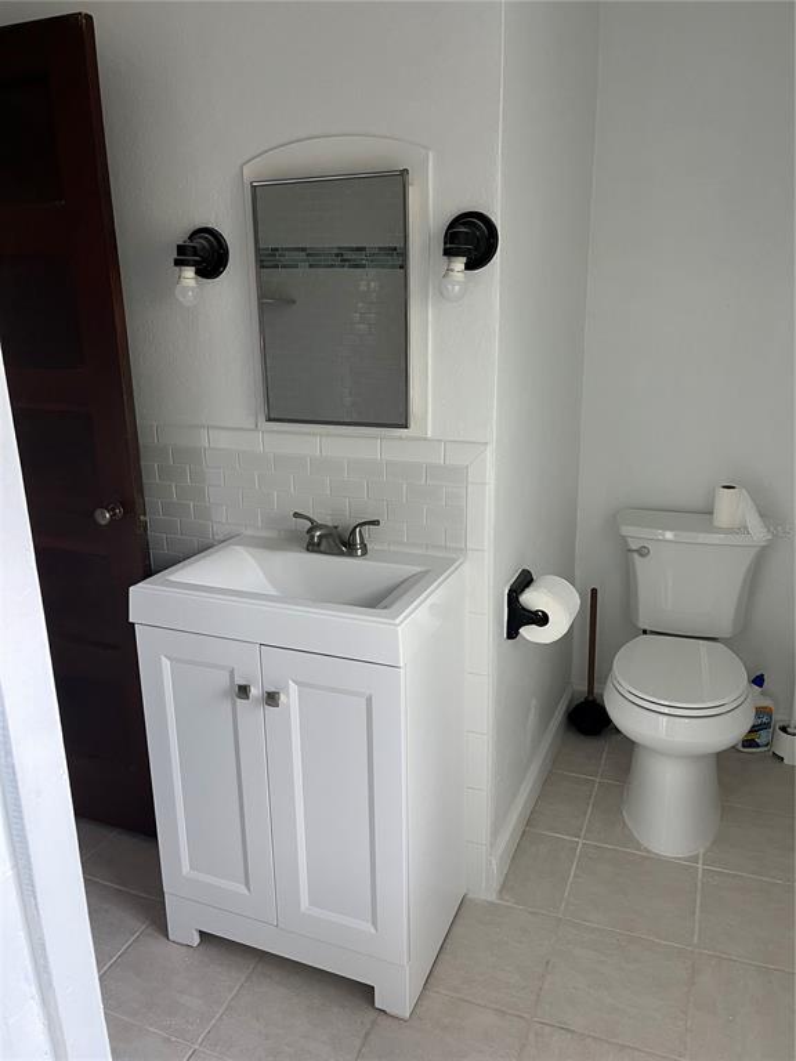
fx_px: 797
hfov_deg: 53.1
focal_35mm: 26
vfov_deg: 67.3
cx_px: 398
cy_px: 530
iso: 125
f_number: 1.6
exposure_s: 1/71
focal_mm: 5.1
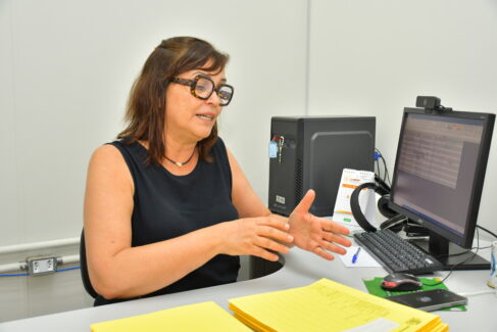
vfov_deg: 29.9
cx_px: 248
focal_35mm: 45
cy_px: 166
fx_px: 621
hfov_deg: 43.6
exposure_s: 1/125
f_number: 4
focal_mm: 30
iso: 1000
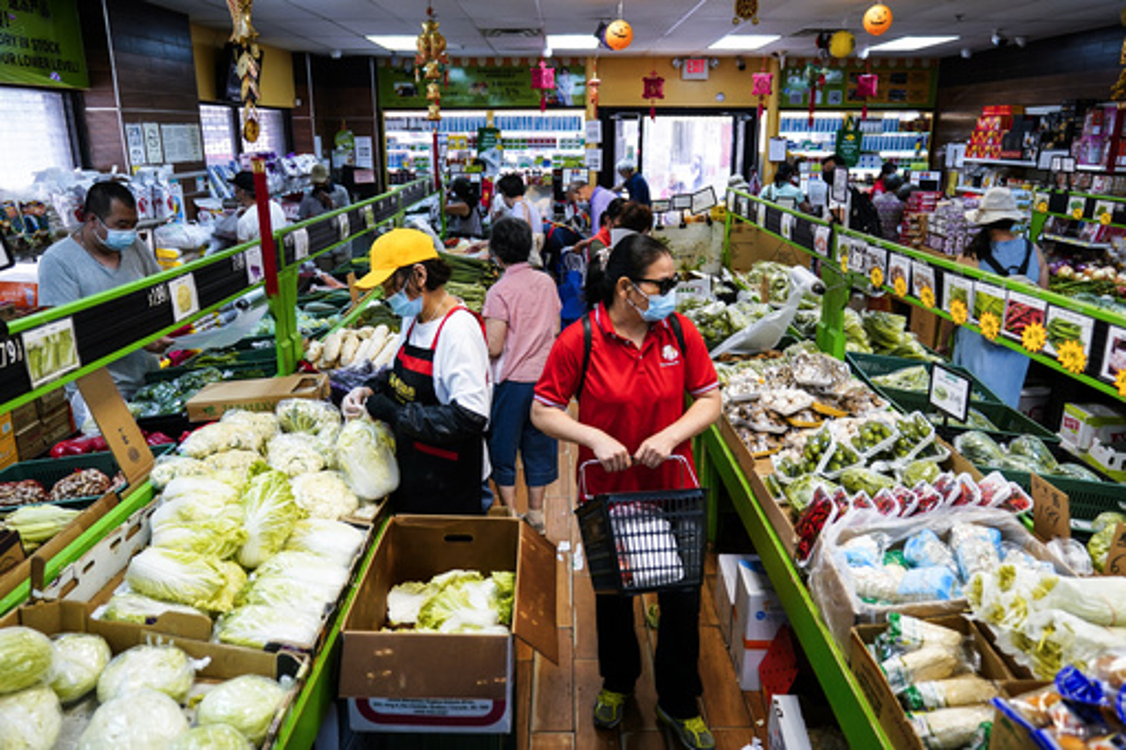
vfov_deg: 51.3
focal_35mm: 25
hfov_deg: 71.5
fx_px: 782
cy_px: 375
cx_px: 563
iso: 640
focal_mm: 25
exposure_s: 1/250
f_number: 2.8
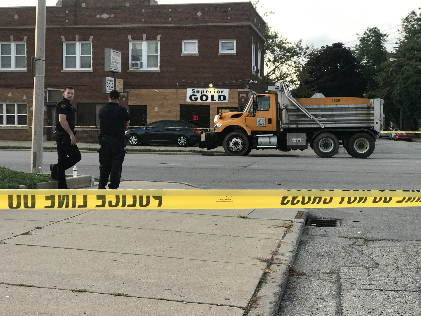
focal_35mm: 57
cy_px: 158
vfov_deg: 25.7
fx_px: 693
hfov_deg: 33.8
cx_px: 210
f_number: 2.8
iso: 64
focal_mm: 6.6
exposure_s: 1/60
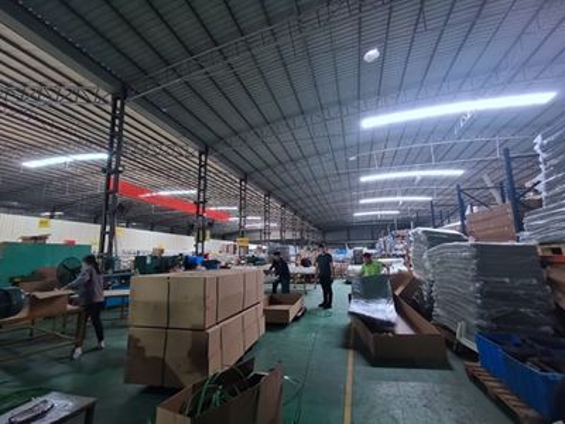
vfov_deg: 74.7
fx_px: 277
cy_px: 212
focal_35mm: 17
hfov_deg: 91.0
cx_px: 282
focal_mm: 2.26
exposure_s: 1/33.3
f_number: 2.2
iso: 640
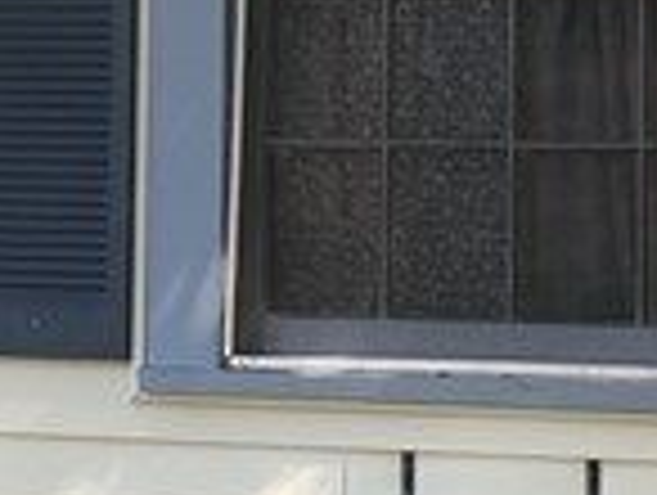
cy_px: -58
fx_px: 3859
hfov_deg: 9.7
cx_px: 63
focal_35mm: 203
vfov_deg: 7.3
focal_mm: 4.15
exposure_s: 1/130
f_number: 2.2
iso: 25
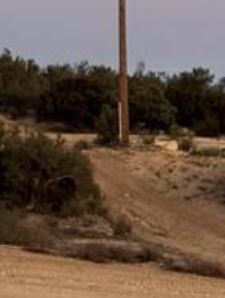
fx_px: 2421
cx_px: -149
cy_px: -74
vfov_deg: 7.0
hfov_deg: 5.3
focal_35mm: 280
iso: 100
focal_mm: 5.96
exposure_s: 1/60
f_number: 1.6
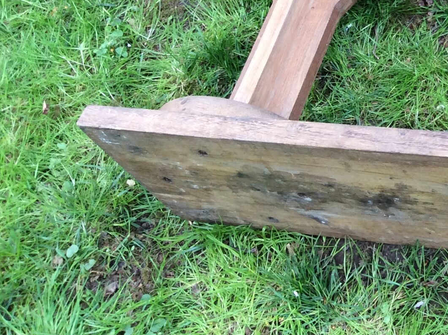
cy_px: -61
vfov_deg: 18.0
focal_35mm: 78
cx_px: 540
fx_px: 1008
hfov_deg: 23.0
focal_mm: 3.3
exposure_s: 1/100
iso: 40
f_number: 2.4
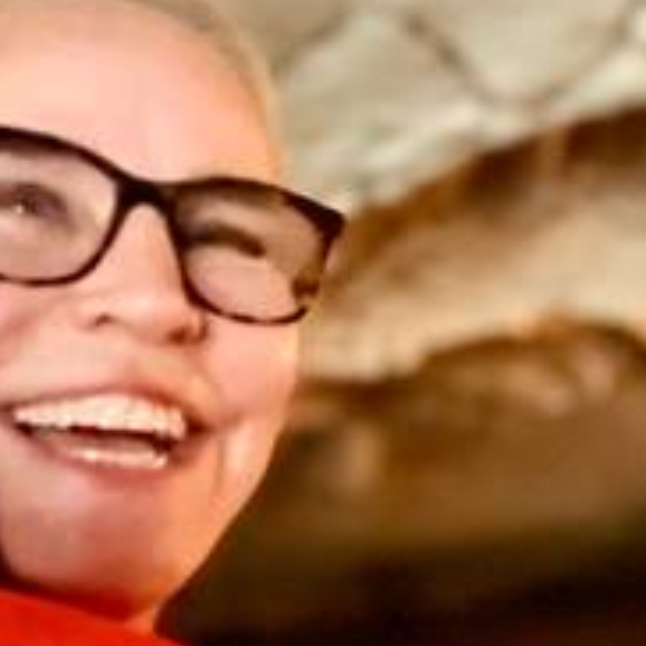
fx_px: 1478
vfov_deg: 24.5
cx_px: 607
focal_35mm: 70
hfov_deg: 23.8
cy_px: 426
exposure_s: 1/17
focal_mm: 2.71
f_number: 1.9
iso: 2000
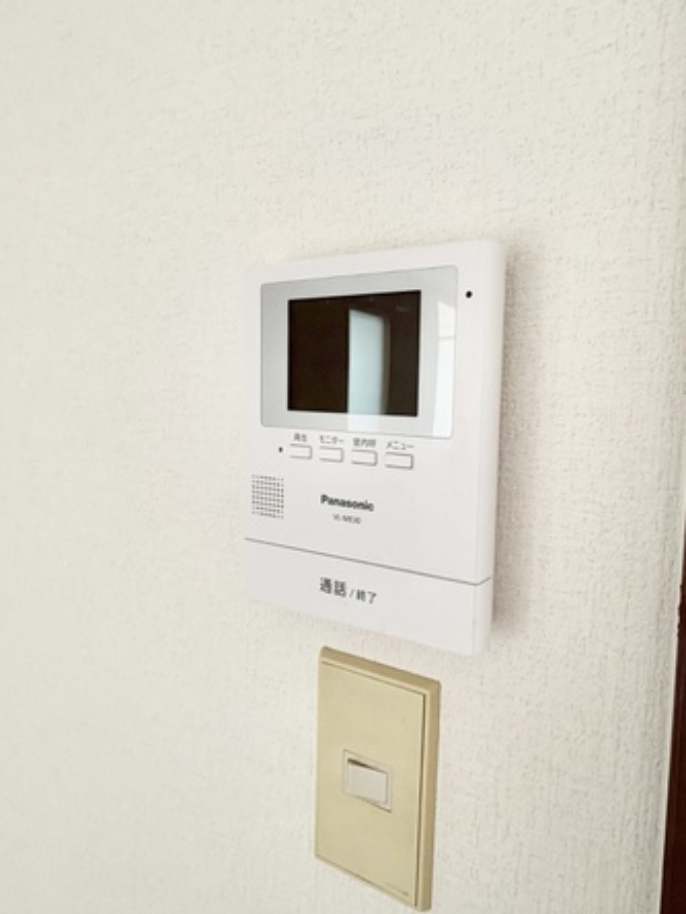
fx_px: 581
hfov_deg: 60.9
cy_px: 443
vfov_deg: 76.4
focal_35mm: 22
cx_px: 384
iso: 250
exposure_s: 1/60
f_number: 2.2
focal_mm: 2.22
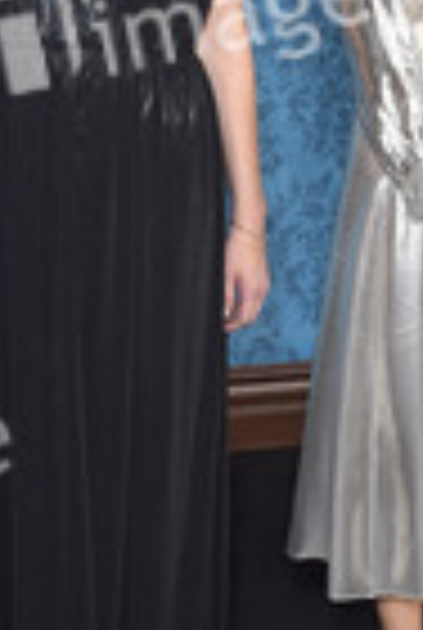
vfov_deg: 20.9
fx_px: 1701
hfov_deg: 14.2
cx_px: 272
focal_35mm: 97
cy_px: 225
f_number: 6.3
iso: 640
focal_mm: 34
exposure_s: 1/200
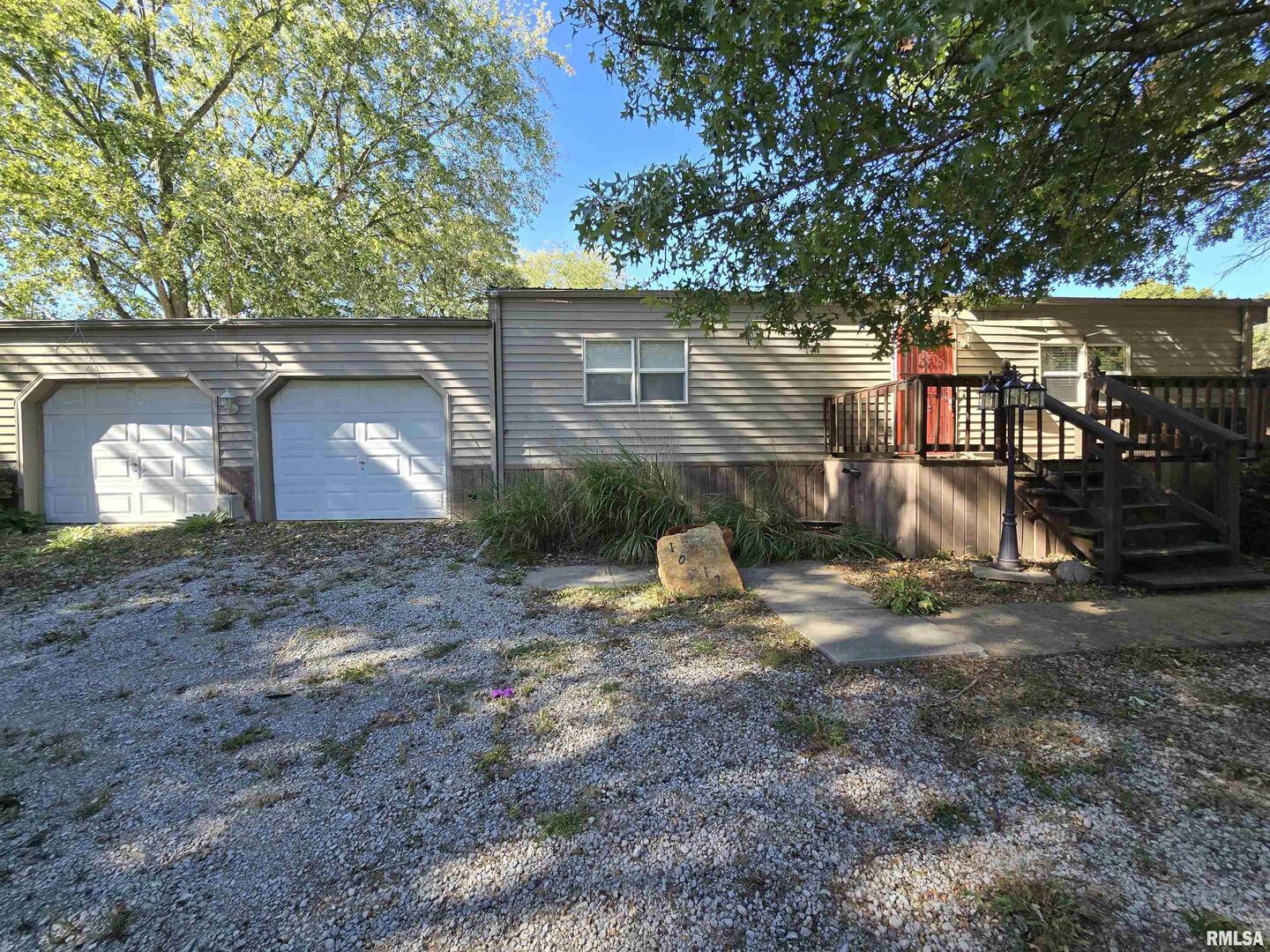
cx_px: 635
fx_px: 477
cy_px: 476
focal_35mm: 13
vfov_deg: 89.9
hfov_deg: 106.2
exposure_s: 1/388
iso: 50
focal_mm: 2.2
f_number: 2.2
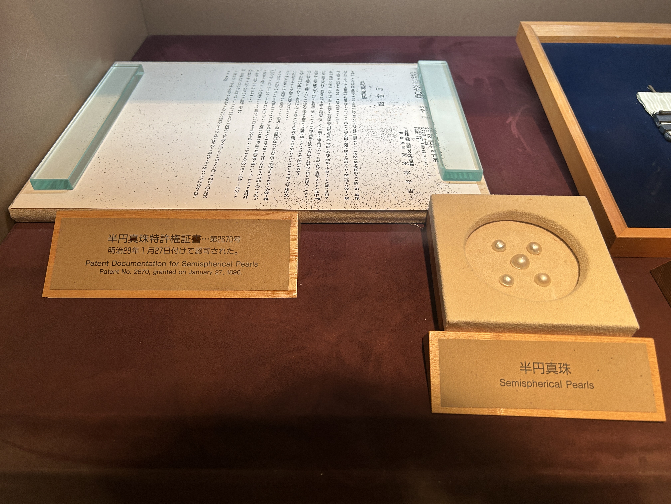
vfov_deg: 53.1
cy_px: 252
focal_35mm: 26
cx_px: 336
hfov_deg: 67.3
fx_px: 504
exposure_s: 1/60
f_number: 1.5
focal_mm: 5.7
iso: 80
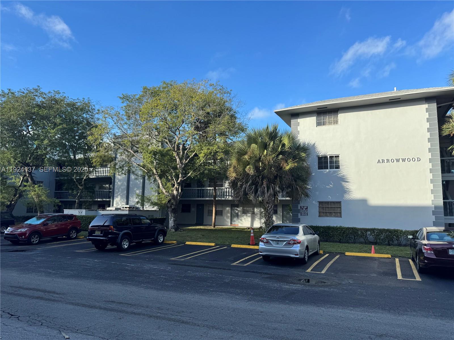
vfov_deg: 56.8
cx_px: 227
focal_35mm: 24
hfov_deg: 71.6
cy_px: 170
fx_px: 315
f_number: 1.78
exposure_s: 1/2174
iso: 80
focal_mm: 6.76
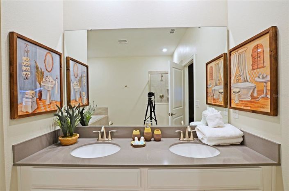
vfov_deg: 77.0
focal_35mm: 15
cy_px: 96
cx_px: 144
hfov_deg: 100.5
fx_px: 120
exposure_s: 1/15
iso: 100
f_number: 4.5
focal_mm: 10
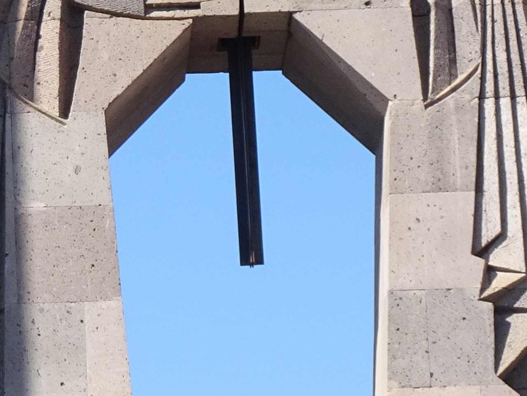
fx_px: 3837
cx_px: 33
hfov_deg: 7.8
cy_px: -9
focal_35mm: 252
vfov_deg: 5.9
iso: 80
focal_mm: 11.32
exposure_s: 1/400
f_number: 4.5
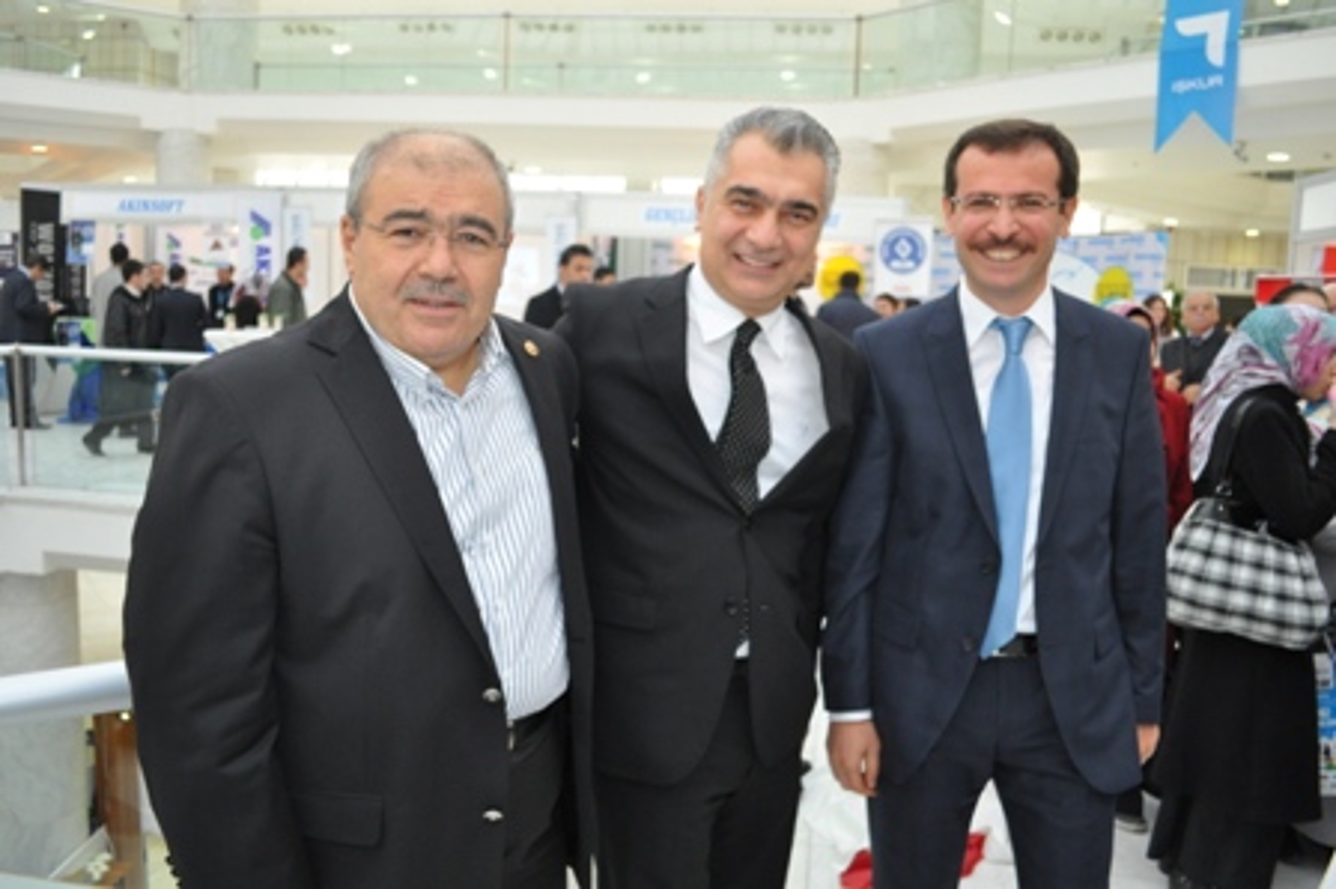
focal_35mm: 30
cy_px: 444
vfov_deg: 43.5
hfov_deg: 62.0
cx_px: 668
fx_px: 1112
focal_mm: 20
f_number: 3.8
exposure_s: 1/60
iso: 800
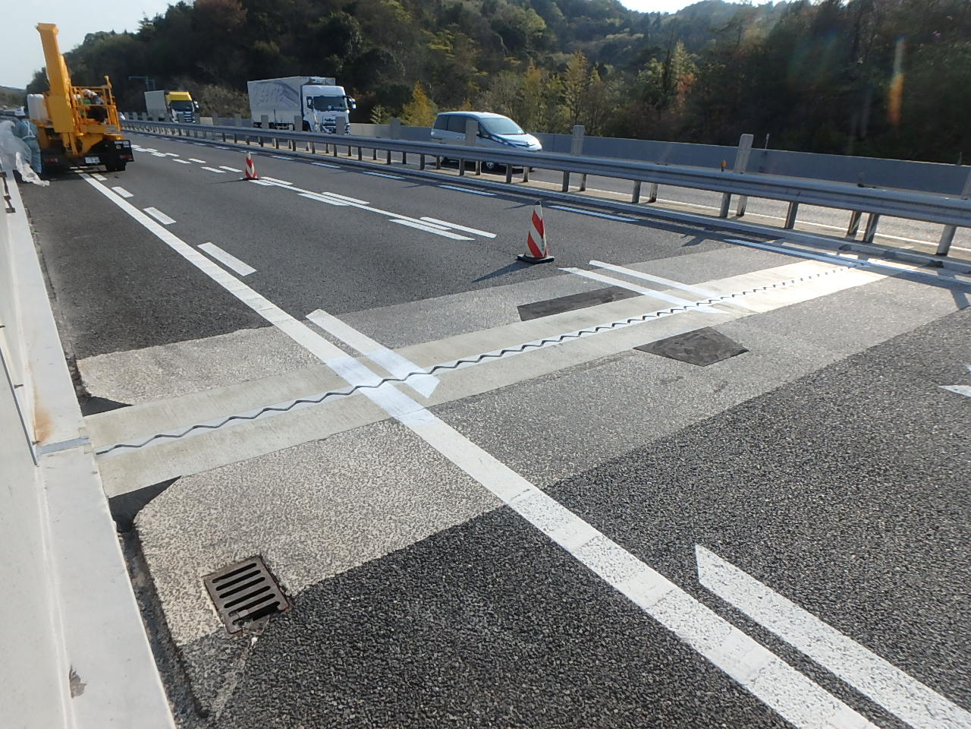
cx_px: 486
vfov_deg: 63.4
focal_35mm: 21
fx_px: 589
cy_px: 364
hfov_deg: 79.0
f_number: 6
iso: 125
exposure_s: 1/500
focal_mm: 3.7
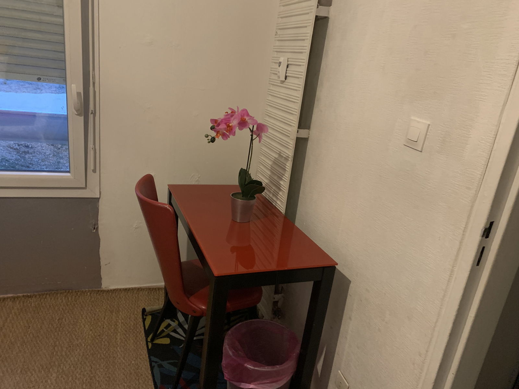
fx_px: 390
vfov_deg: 53.1
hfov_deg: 67.3
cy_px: 194
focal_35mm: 26
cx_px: 260
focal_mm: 4.25
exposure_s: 1/25
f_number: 1.8
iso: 500
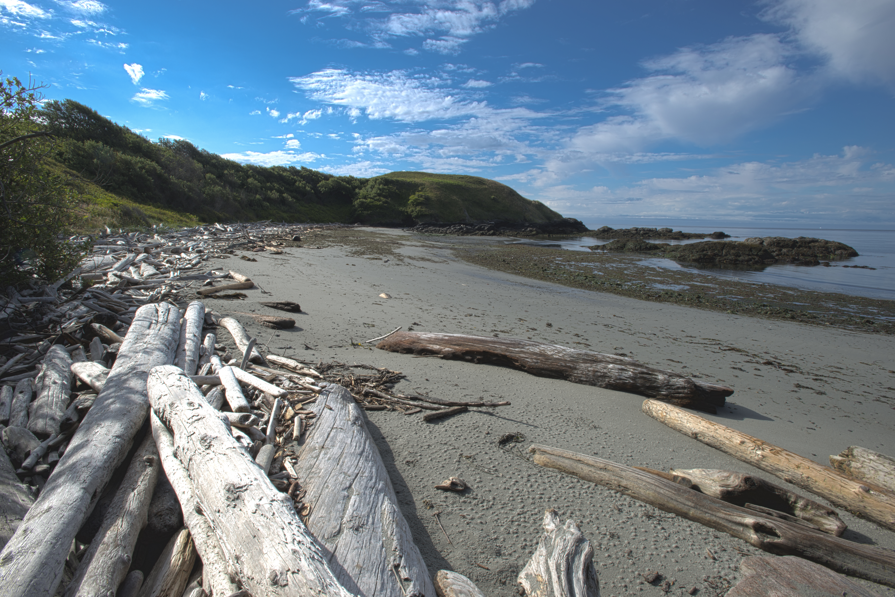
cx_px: 448
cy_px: 298
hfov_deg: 93.3
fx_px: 423
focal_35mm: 17
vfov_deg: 70.5
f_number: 20
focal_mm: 17
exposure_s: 1/25
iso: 100
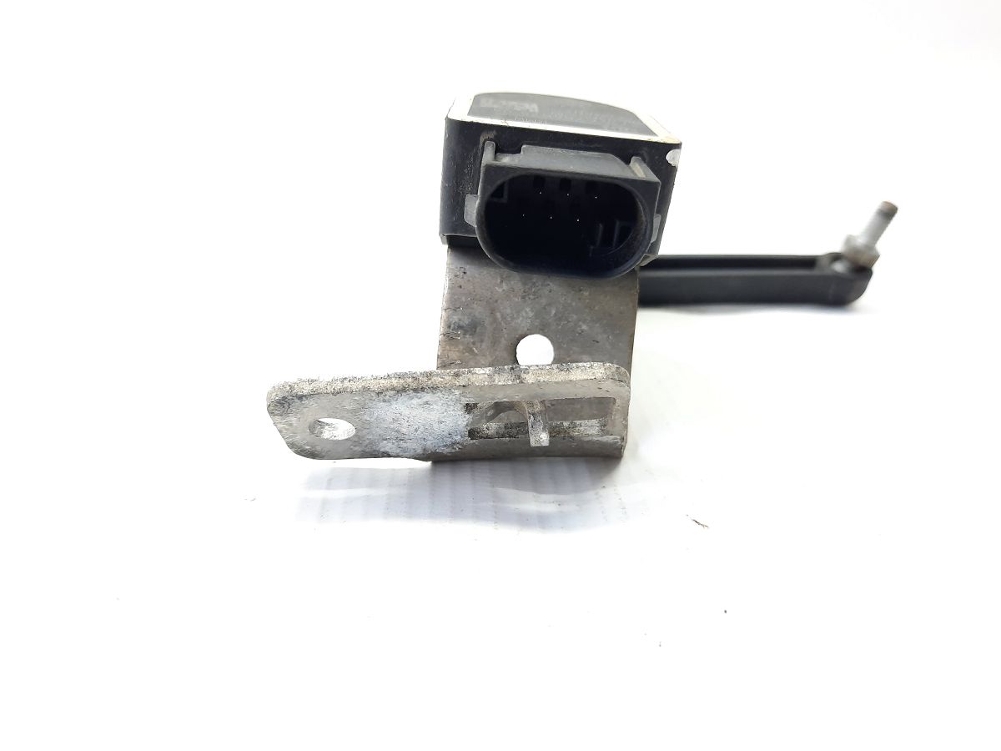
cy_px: 376
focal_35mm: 25
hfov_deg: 69.4
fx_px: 723
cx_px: 500
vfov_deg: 54.9
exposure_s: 1/50
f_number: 2
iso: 160
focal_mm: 4.6
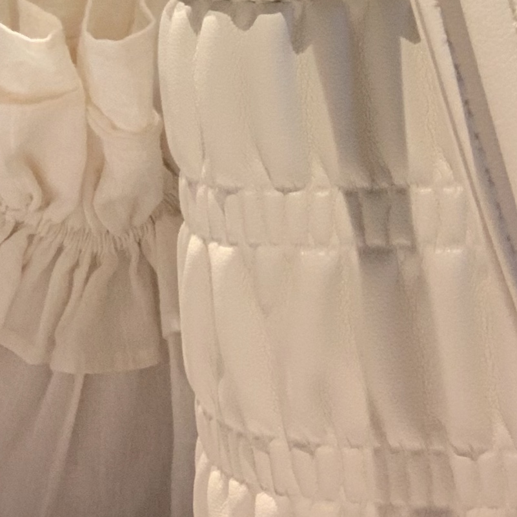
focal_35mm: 109
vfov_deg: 15.1
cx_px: -228
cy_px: -205
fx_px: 1842
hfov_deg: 15.0
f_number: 2.2
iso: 320
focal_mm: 2.87
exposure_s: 1/45
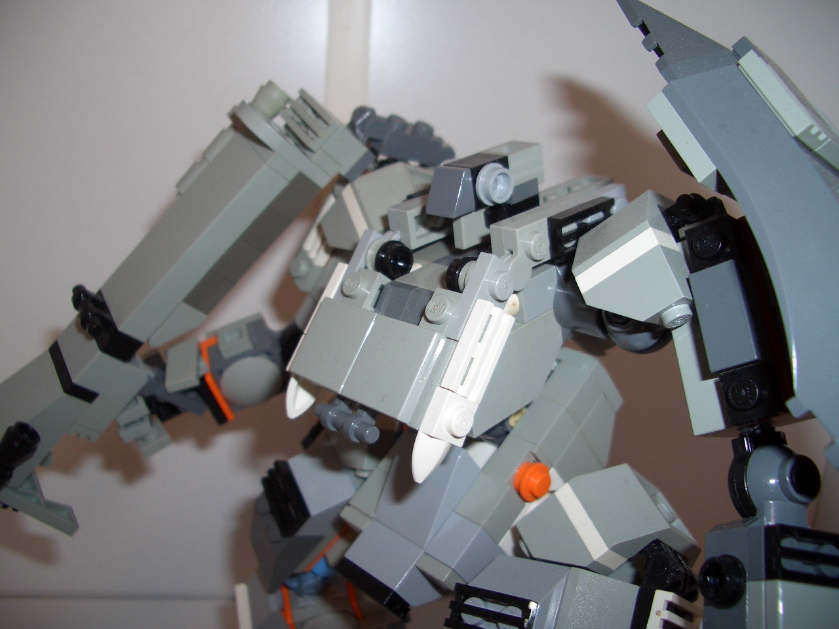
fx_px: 848
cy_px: 314
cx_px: 420
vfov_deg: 40.7
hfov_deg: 52.6
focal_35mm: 35
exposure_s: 1/60
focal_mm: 5.8
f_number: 2.6
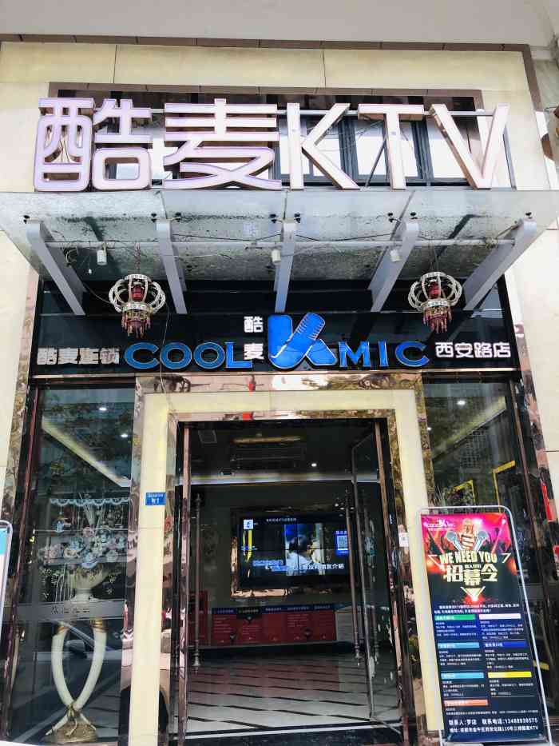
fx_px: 603
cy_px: 373
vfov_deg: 63.4
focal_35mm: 28
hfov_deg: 49.8
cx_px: 280
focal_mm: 3.99
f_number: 1.8
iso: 40
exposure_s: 1/33
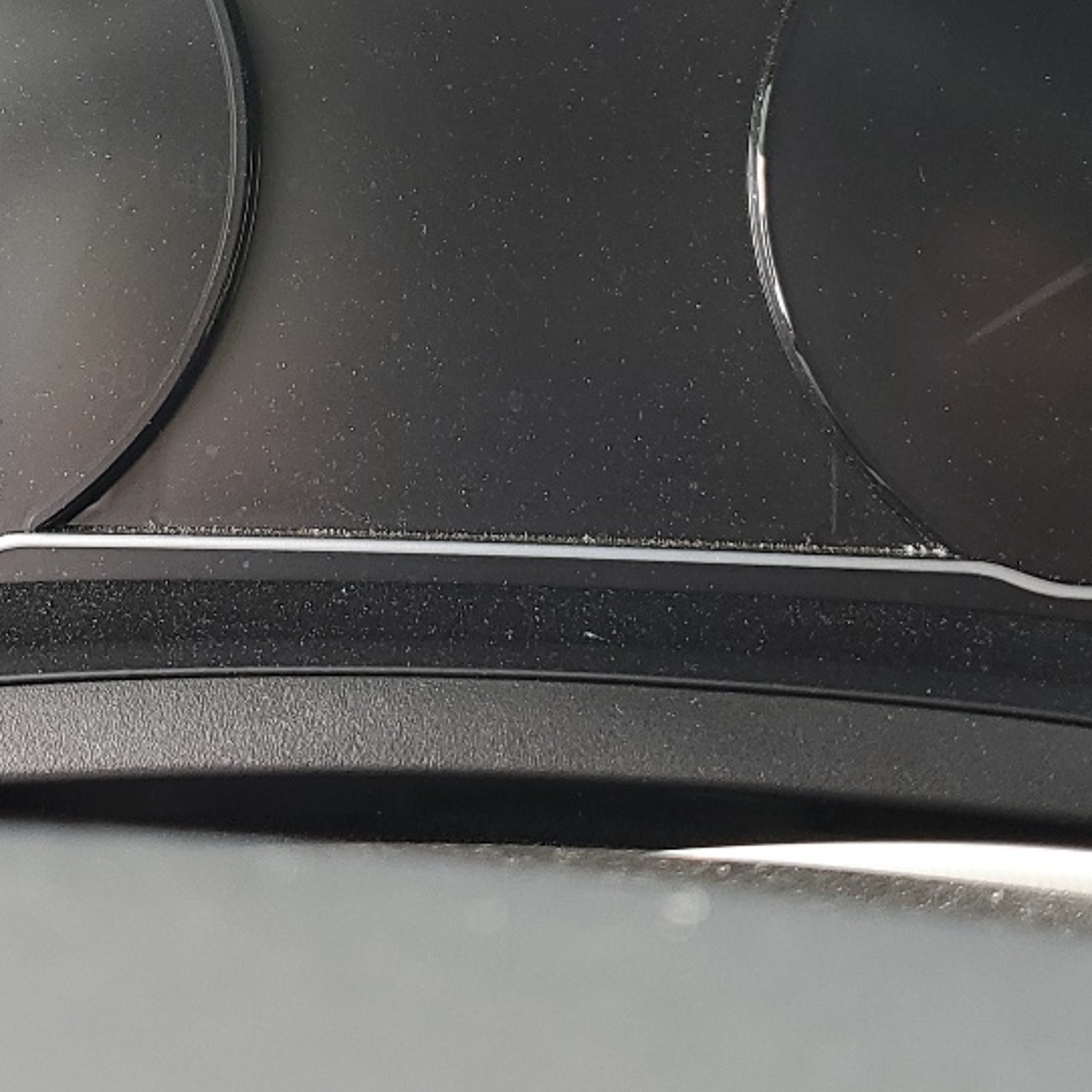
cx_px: 426
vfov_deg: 24.7
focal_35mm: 68
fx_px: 2427
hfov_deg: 25.3
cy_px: 137
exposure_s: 1/133
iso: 50
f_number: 1.5
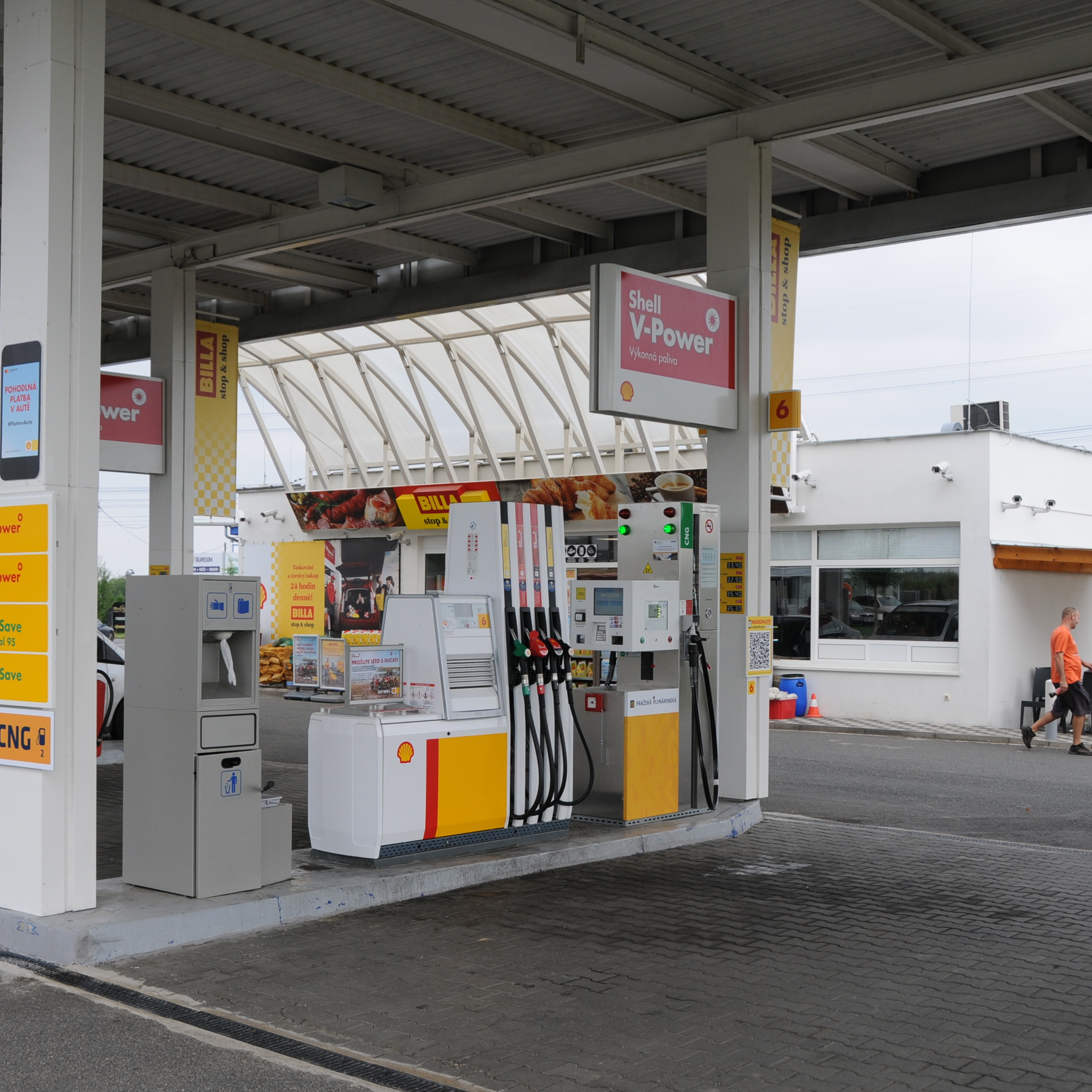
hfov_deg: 39.1
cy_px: 555
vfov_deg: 39.2
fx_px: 1535
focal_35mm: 43
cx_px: 495
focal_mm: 22
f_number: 6.3
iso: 200
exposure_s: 1/320
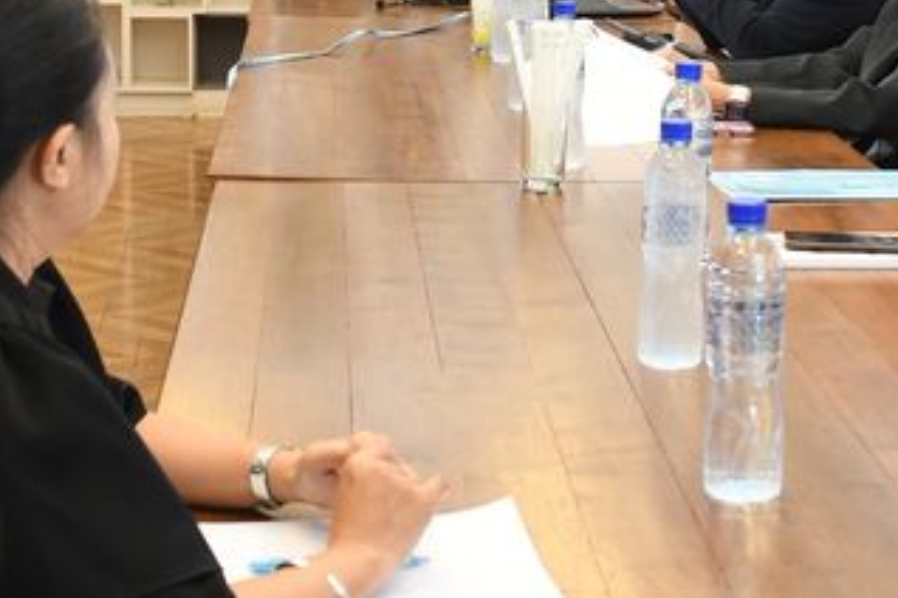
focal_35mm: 87
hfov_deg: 23.4
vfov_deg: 15.5
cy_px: 41
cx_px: 486
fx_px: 2170
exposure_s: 1/30
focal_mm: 18
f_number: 4
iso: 450
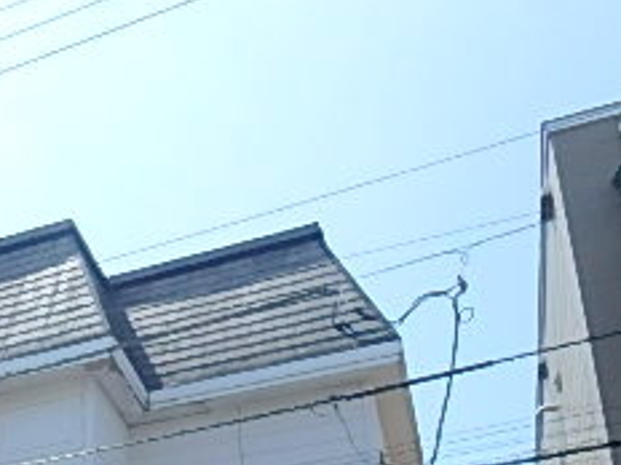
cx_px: -70
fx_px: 1041
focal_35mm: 58
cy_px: 636
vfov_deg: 22.1
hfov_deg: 29.7
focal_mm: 3.7
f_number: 6
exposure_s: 1/500
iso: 125
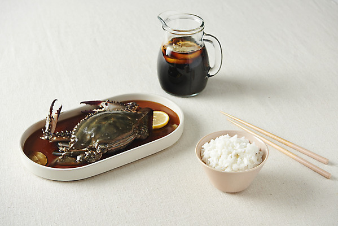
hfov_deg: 28.8
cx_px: 169
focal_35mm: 70
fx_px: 658
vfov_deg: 19.5
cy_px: 113
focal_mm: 70
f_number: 8
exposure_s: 1/125
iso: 64
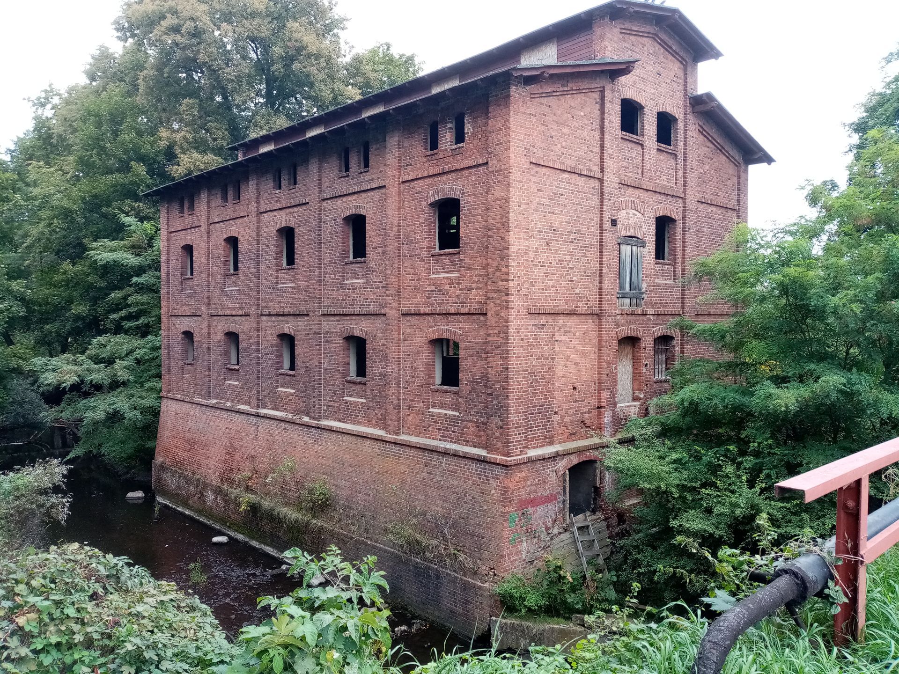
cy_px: 337
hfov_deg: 67.3
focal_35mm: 26
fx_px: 675
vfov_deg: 53.1
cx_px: 450
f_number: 1.8
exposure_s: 1/100
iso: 115
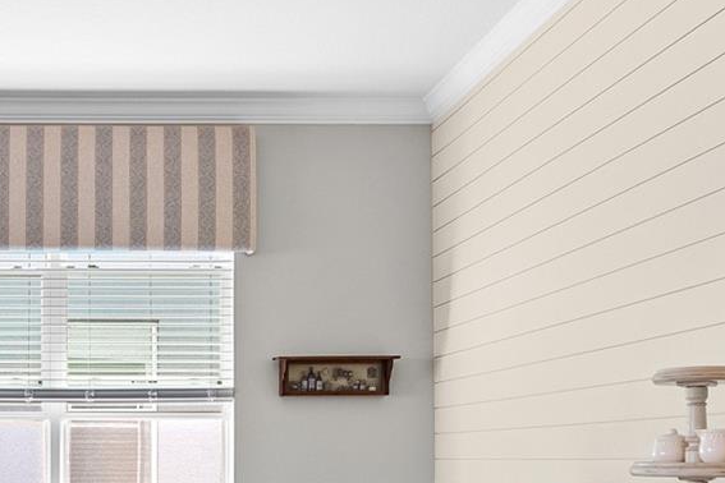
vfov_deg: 26.9
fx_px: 967
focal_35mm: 48
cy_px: 450
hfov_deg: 38.5
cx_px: 82
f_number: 8
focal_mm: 17
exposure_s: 1/8
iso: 400
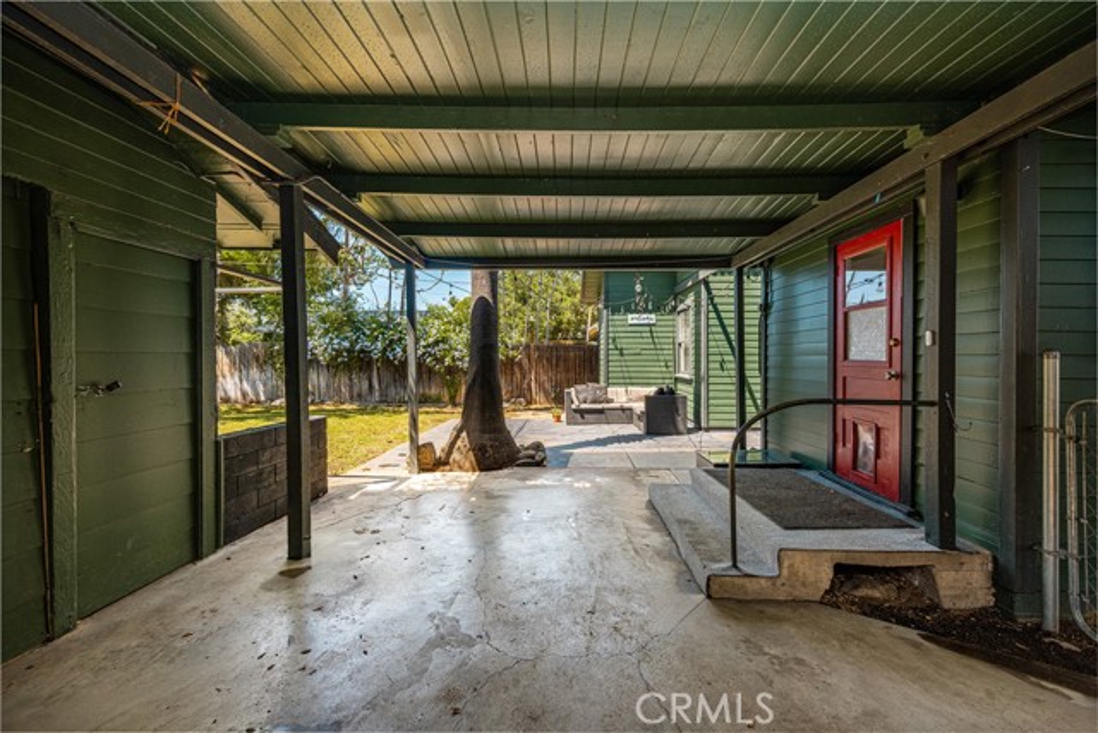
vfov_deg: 81.2
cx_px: 549
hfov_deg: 104.2
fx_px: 427
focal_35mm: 14
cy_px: 366
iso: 100
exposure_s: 1/200
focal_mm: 14
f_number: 7.1
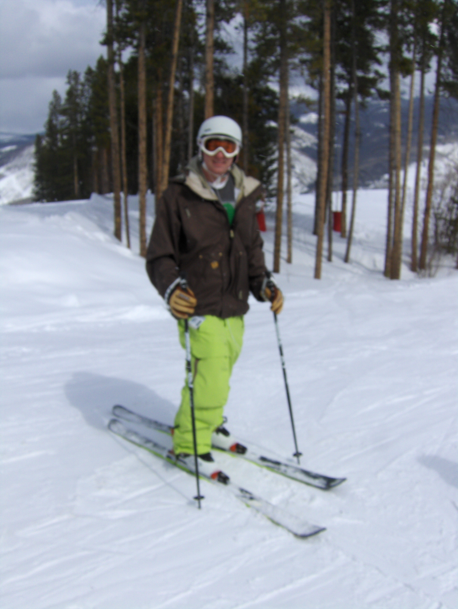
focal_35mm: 35
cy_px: 304
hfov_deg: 40.8
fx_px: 616
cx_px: 229
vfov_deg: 52.6
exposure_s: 1/893
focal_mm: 7.5
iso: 100
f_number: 6.9
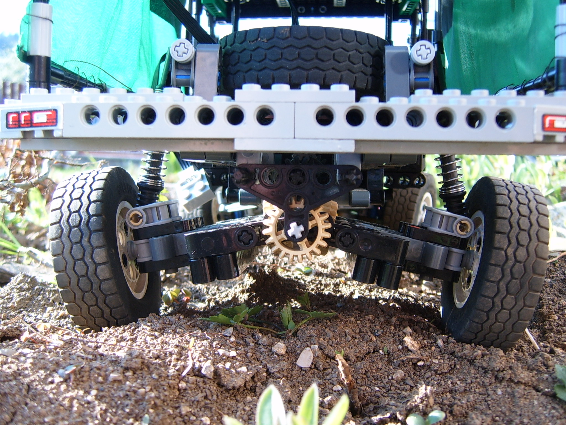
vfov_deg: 37.7
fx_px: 621
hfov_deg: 49.0
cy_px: 212
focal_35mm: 38
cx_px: 283
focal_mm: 5.8
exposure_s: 1/125
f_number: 2.8
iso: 63
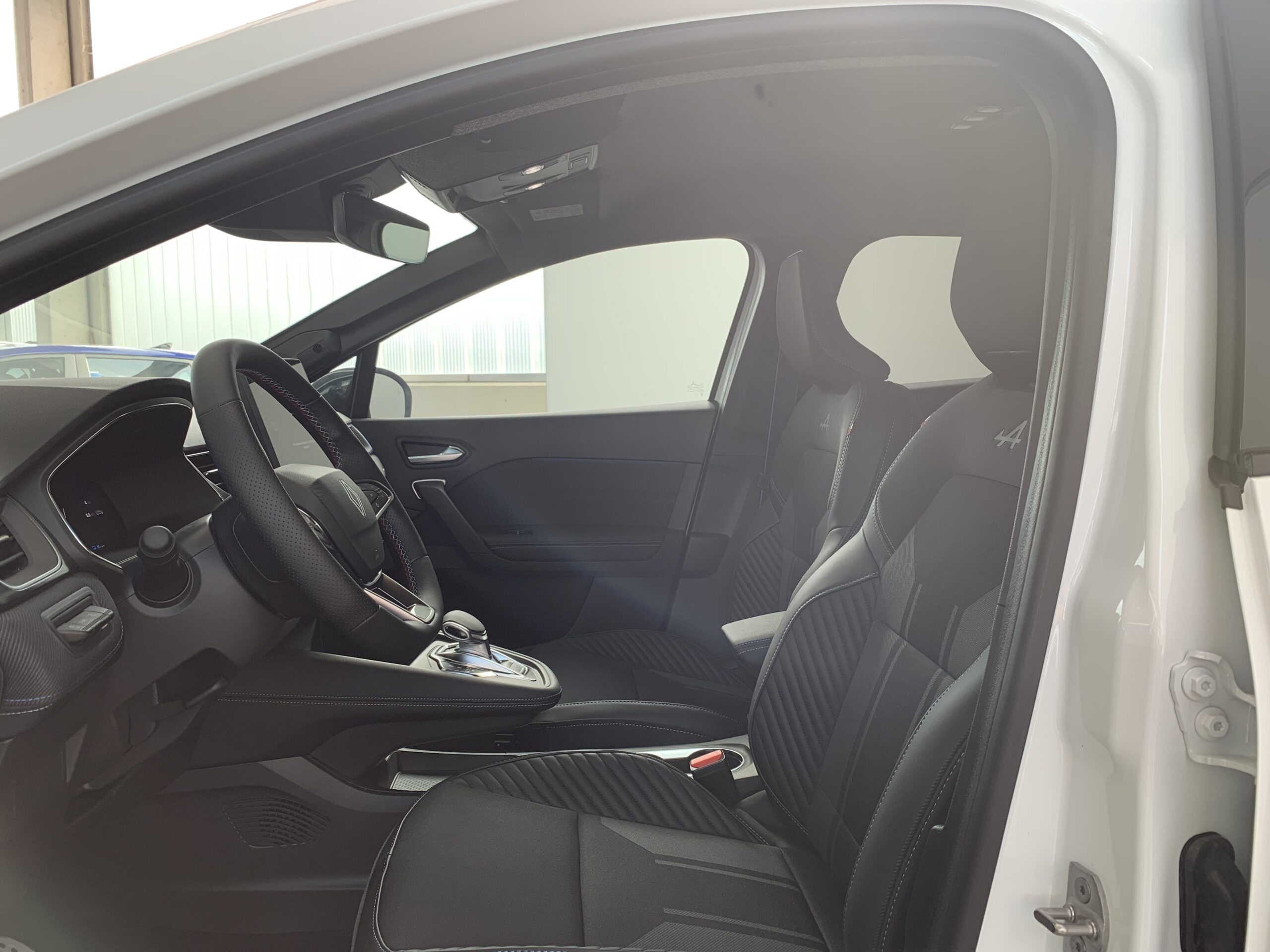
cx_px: 635
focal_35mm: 26
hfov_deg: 67.3
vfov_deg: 53.1
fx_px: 954
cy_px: 476
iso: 40
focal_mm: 4.25
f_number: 1.8
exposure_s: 1/121
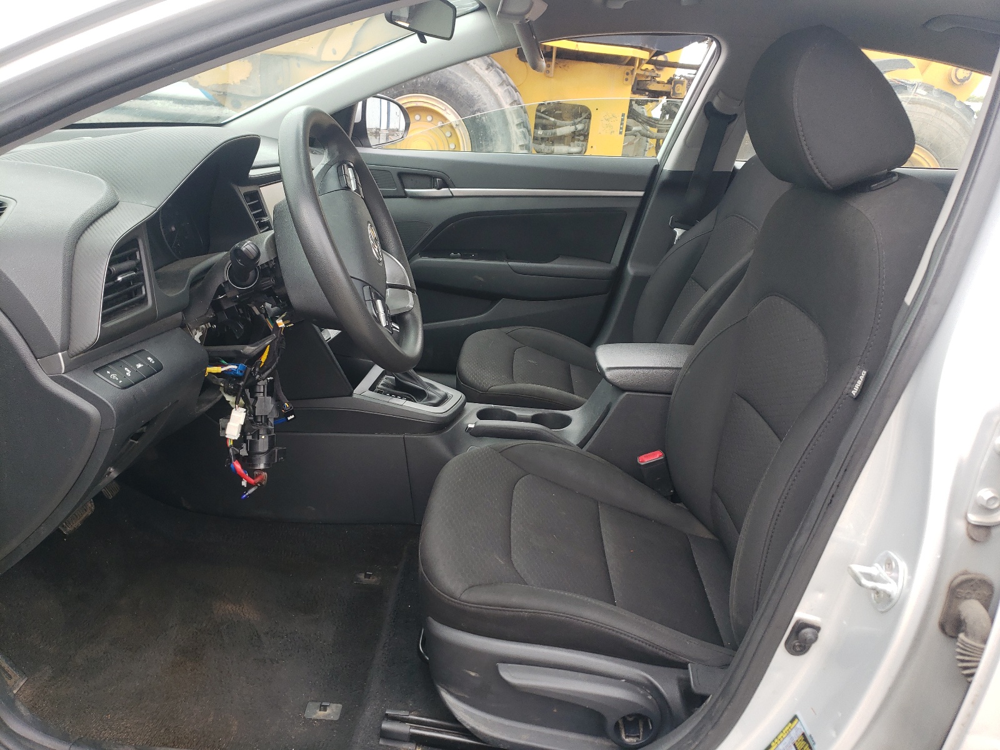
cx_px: 500
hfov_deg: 67.3
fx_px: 751
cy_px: 375
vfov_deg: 53.1
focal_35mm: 26
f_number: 1.5
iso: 50
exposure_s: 1/263
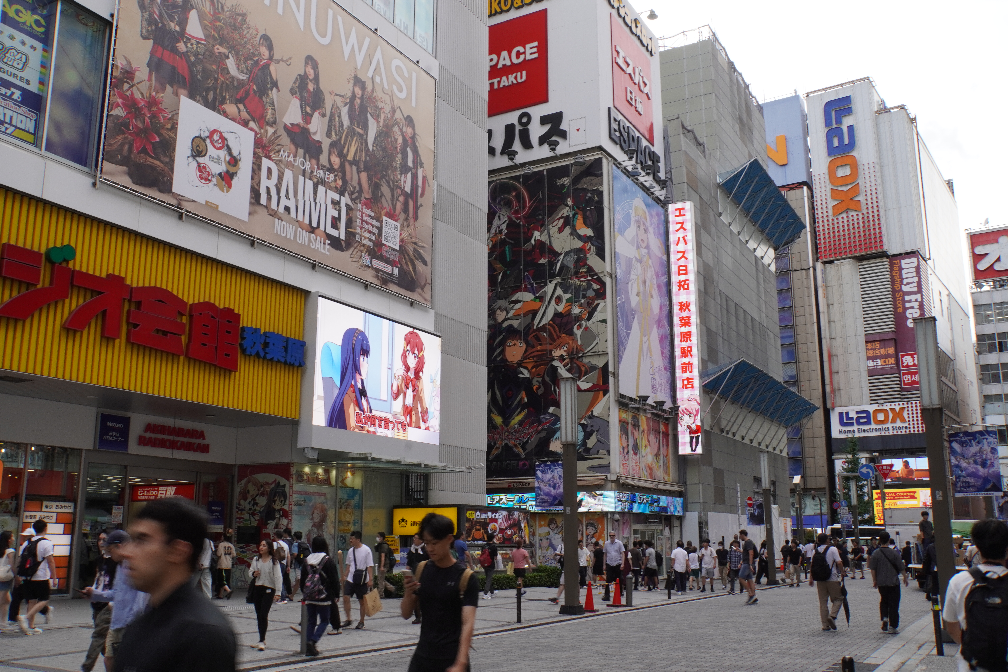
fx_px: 882
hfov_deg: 59.5
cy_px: 336
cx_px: 504
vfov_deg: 41.7
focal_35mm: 32
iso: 250
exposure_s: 1/40
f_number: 20
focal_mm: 21
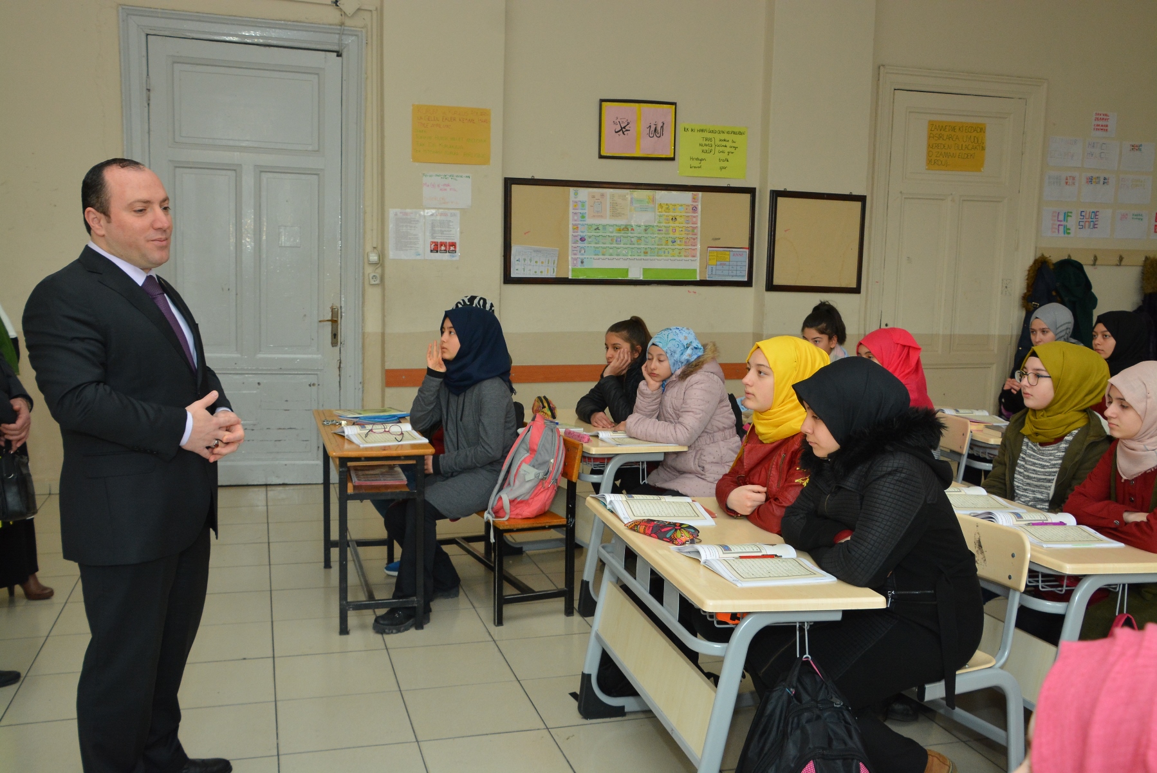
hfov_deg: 57.2
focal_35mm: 33
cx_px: 578
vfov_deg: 40.0
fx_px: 1061
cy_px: 386
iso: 1250
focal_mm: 22
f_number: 5.6
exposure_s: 1/125
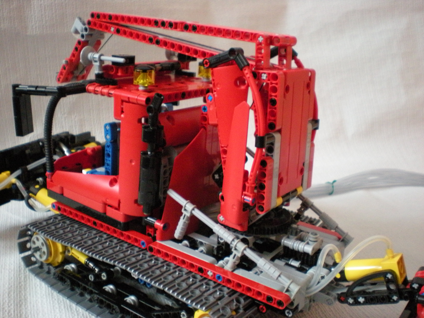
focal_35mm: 38
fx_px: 465
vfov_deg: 37.7
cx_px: 212
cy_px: 159
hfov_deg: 49.0
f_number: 3.1
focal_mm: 6.3
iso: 598
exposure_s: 1/8
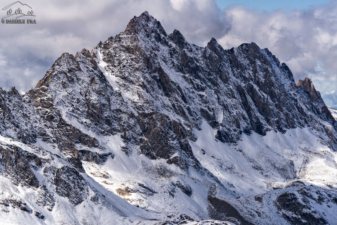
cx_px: 168
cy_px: 112
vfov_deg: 10.2
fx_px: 1263
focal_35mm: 135
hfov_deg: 15.2
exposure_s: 1/125
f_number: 16
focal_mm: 135
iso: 100
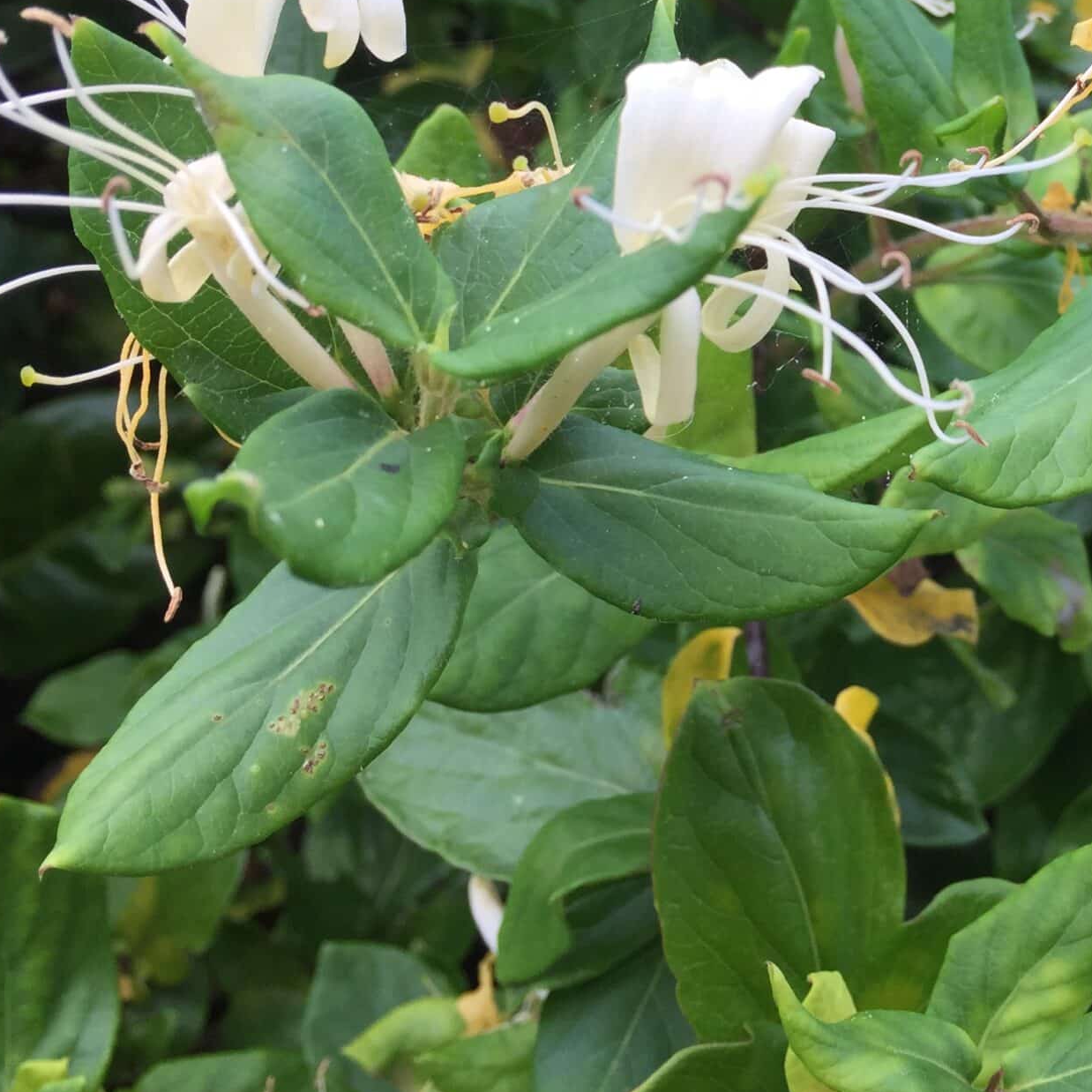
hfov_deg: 31.0
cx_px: 936
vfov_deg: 31.6
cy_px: 271
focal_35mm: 53
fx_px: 1892
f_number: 2.2
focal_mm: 4.15
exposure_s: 1/321
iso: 32
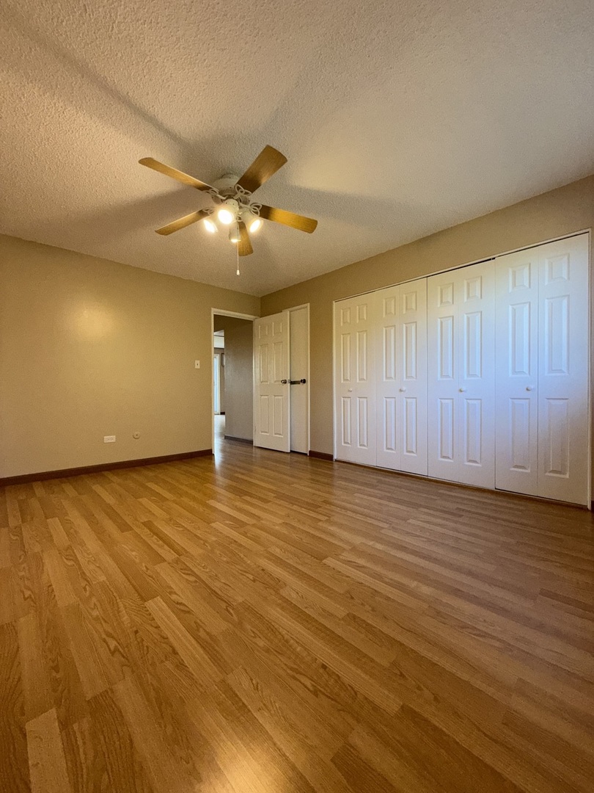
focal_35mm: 14
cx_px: 297
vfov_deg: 102.1
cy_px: 396
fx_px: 320
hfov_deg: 85.7
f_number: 2.2
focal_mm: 2.22
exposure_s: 1/122
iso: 125
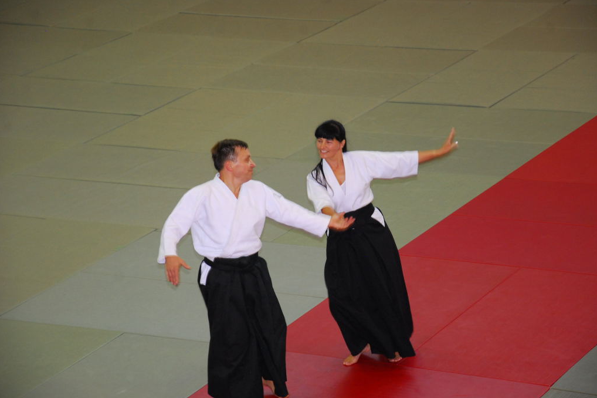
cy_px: 200
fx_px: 2304
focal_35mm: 139
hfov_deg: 14.8
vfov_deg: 9.9
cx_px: 298
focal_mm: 92
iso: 800
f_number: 7.1
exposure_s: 1/60
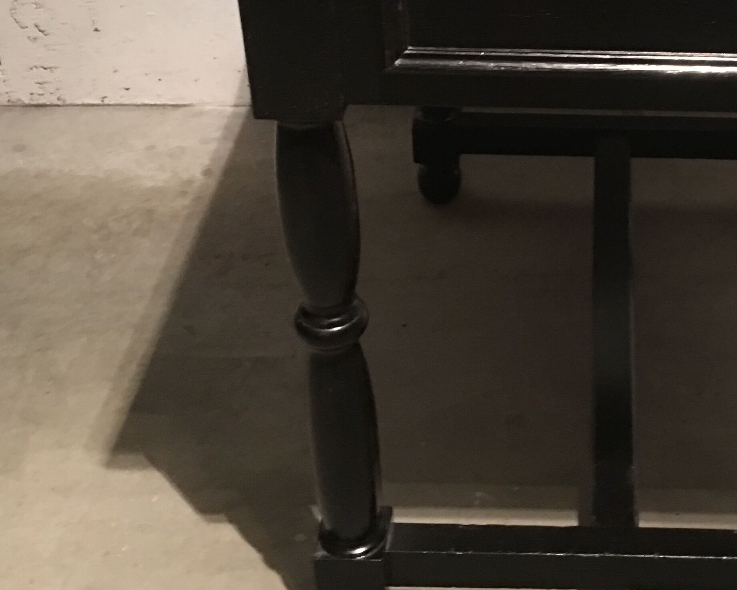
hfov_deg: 29.6
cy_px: 107
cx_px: 612
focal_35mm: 62
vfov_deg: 24.2
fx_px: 1352
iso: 125
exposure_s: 1/4
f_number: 2.2
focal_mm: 4.15
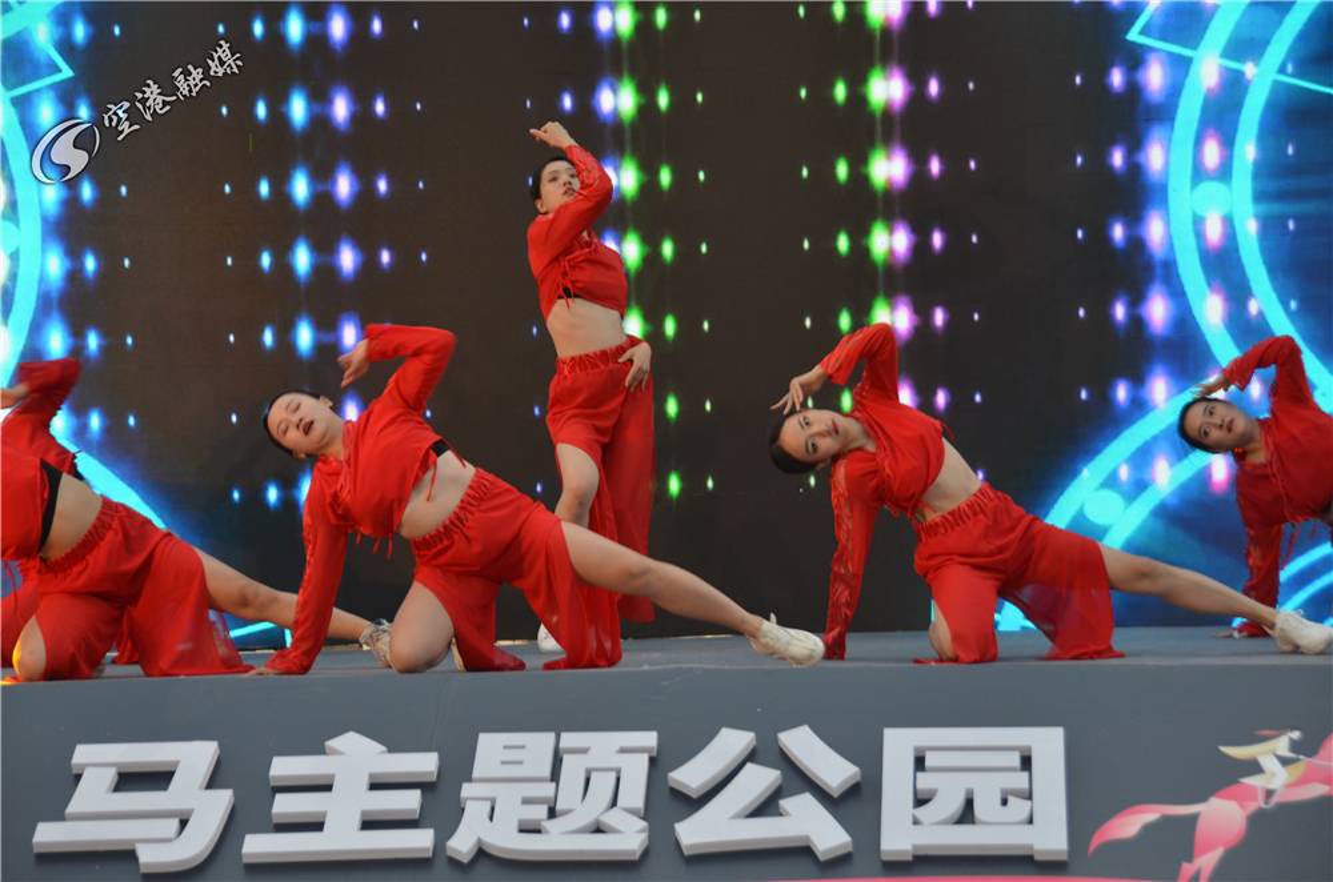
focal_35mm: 112
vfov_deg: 12.1
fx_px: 4156
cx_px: 666
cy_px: 441
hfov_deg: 18.2
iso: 360
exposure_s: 1/125
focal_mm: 75
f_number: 5.6
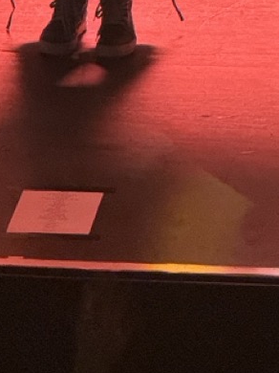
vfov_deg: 5.0
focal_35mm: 394
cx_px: 87
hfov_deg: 3.8
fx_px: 4239
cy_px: -182
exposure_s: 1/40
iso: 1000
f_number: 2.8
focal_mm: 15.66
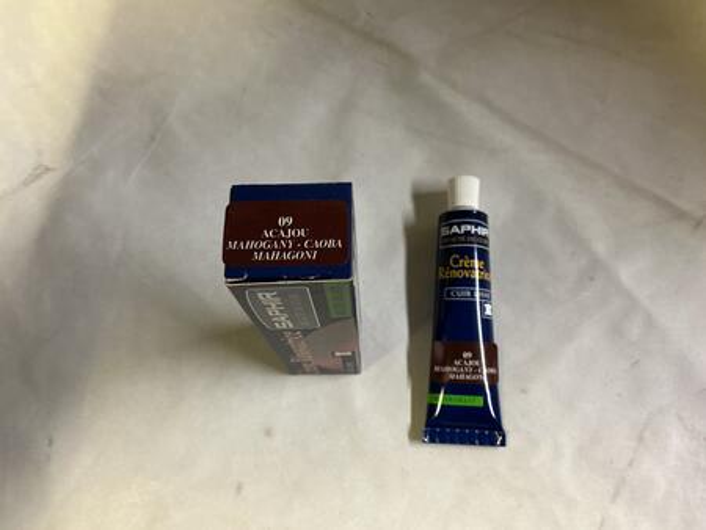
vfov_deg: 48.3
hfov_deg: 61.6
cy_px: 265
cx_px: 353
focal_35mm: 29
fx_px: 592
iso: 125
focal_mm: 3
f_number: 1.8
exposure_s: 1/50
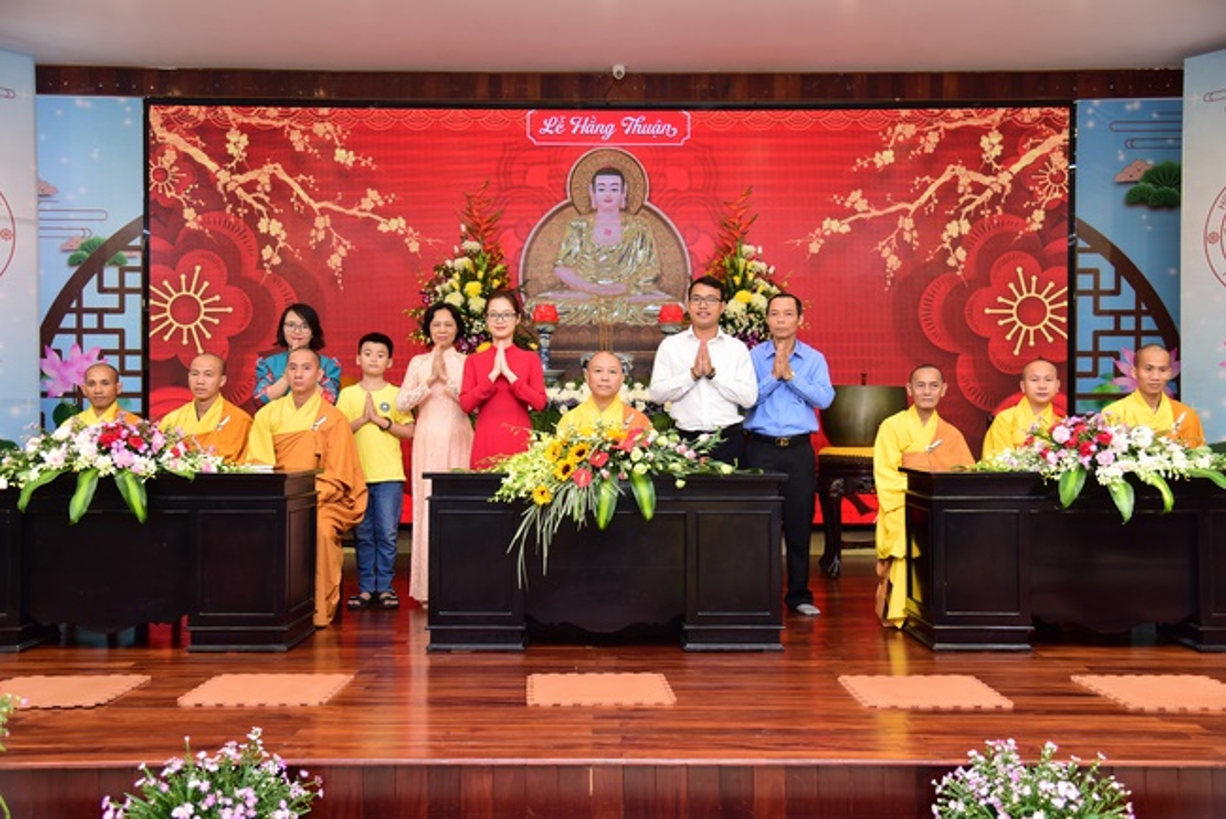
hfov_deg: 50.7
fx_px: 1295
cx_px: 613
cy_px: 410
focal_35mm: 38
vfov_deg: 35.1
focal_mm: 38
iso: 800
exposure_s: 1/60
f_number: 4
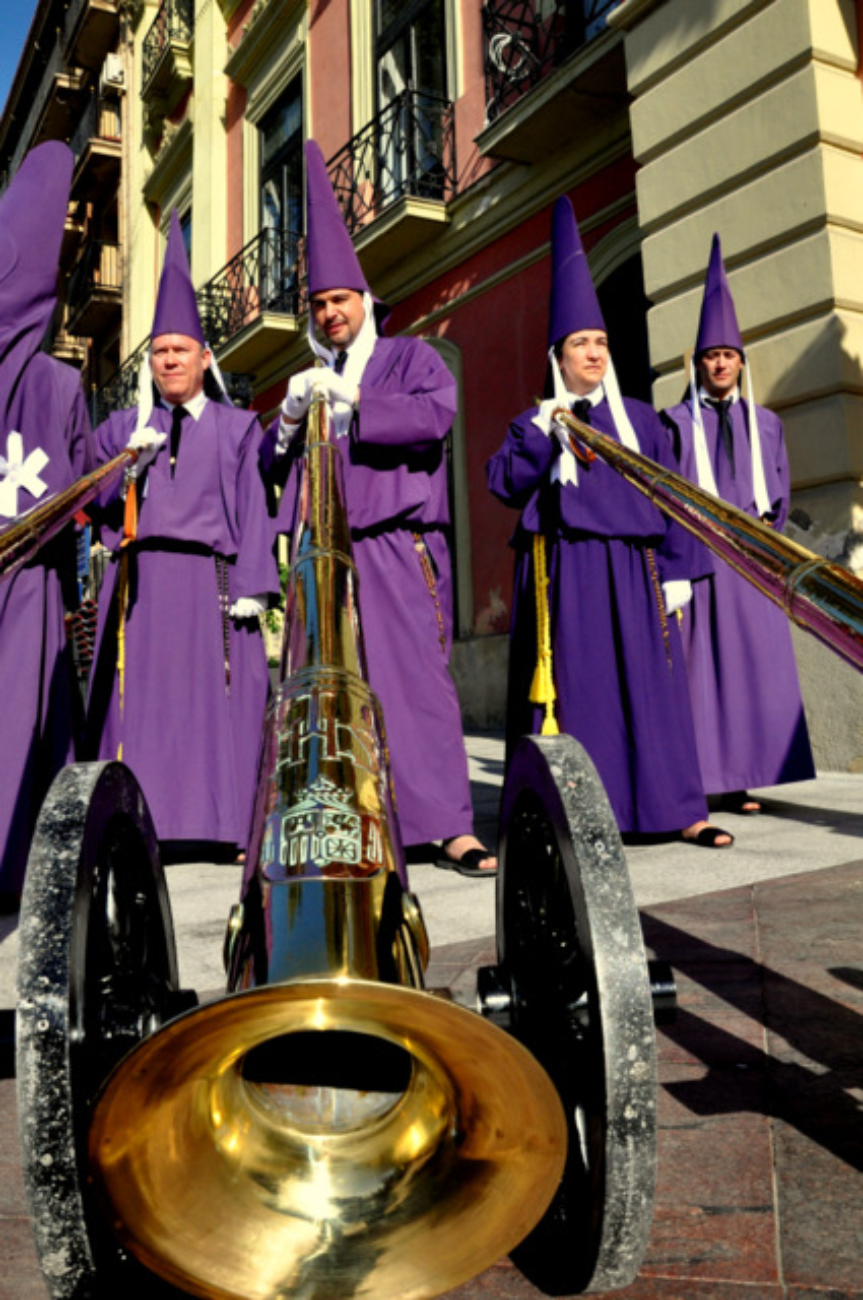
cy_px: 650
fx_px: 973
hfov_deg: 47.8
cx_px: 432
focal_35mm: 27
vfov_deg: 67.4
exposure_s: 1/640
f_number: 13
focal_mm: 18
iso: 800
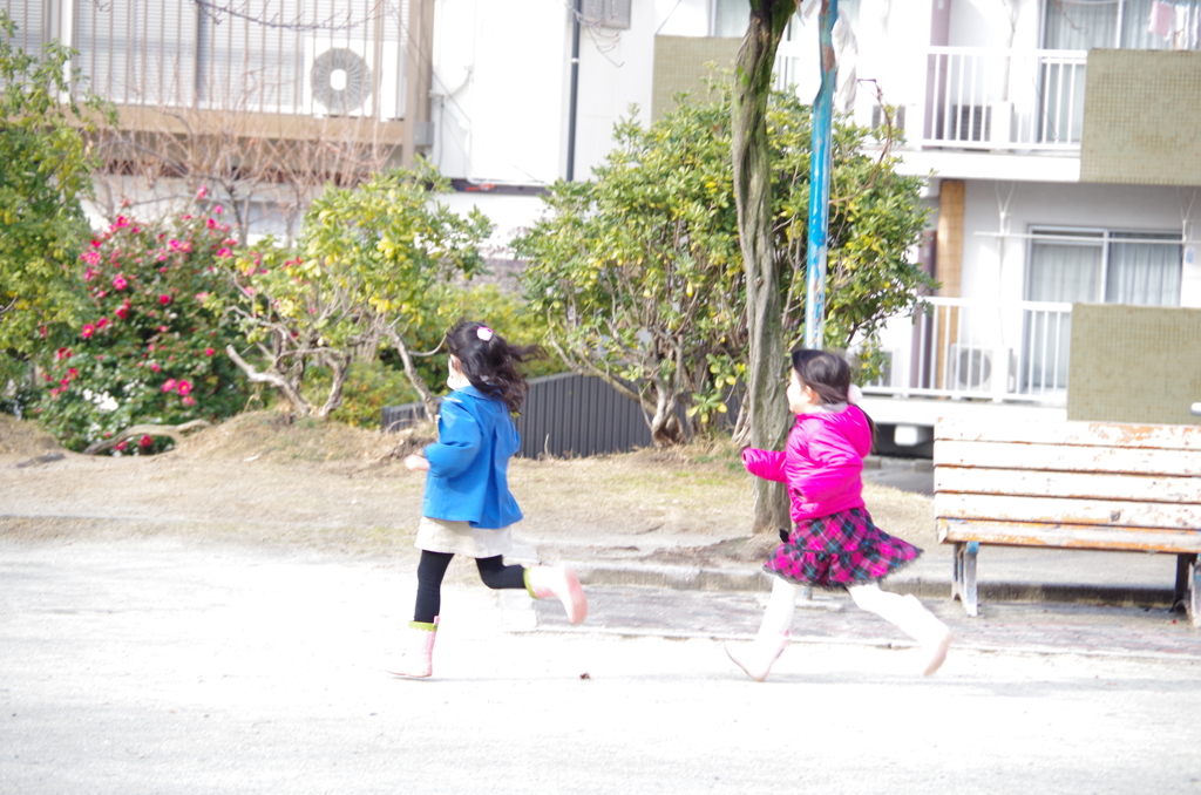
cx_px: 600
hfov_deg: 10.2
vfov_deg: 6.8
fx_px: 6724
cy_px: 398
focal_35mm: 202
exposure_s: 1/200
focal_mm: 135
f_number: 5.6
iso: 400
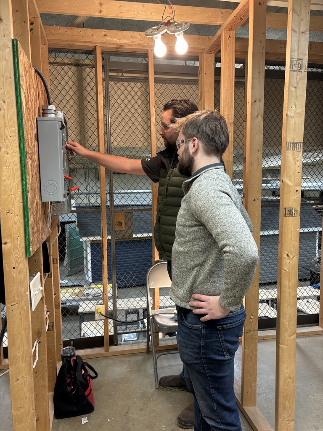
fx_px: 323
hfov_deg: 53.1
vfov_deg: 67.3
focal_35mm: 26
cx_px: 162
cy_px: 216
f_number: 1.6
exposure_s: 1/60
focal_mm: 5.96
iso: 125
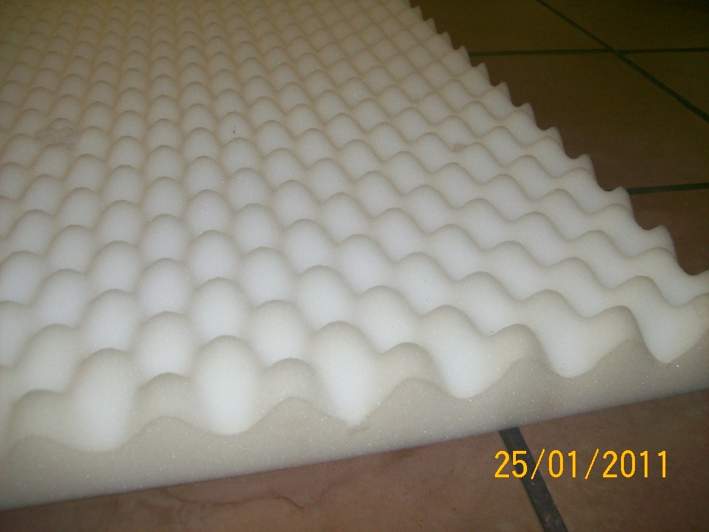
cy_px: 266
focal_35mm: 36
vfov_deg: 39.7
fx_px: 737
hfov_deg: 51.4
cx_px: 354
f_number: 2.7
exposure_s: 1/64
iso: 80
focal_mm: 6
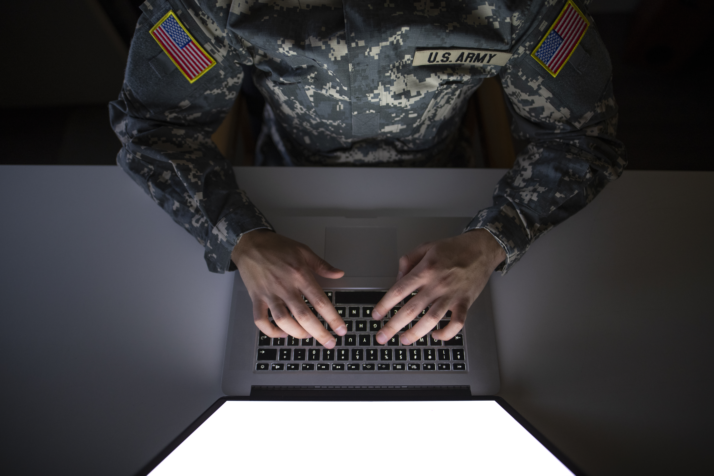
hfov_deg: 84.0
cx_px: 357
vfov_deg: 61.9
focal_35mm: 20
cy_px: 238
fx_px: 397
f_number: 1.4
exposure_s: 1/125
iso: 800
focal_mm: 20
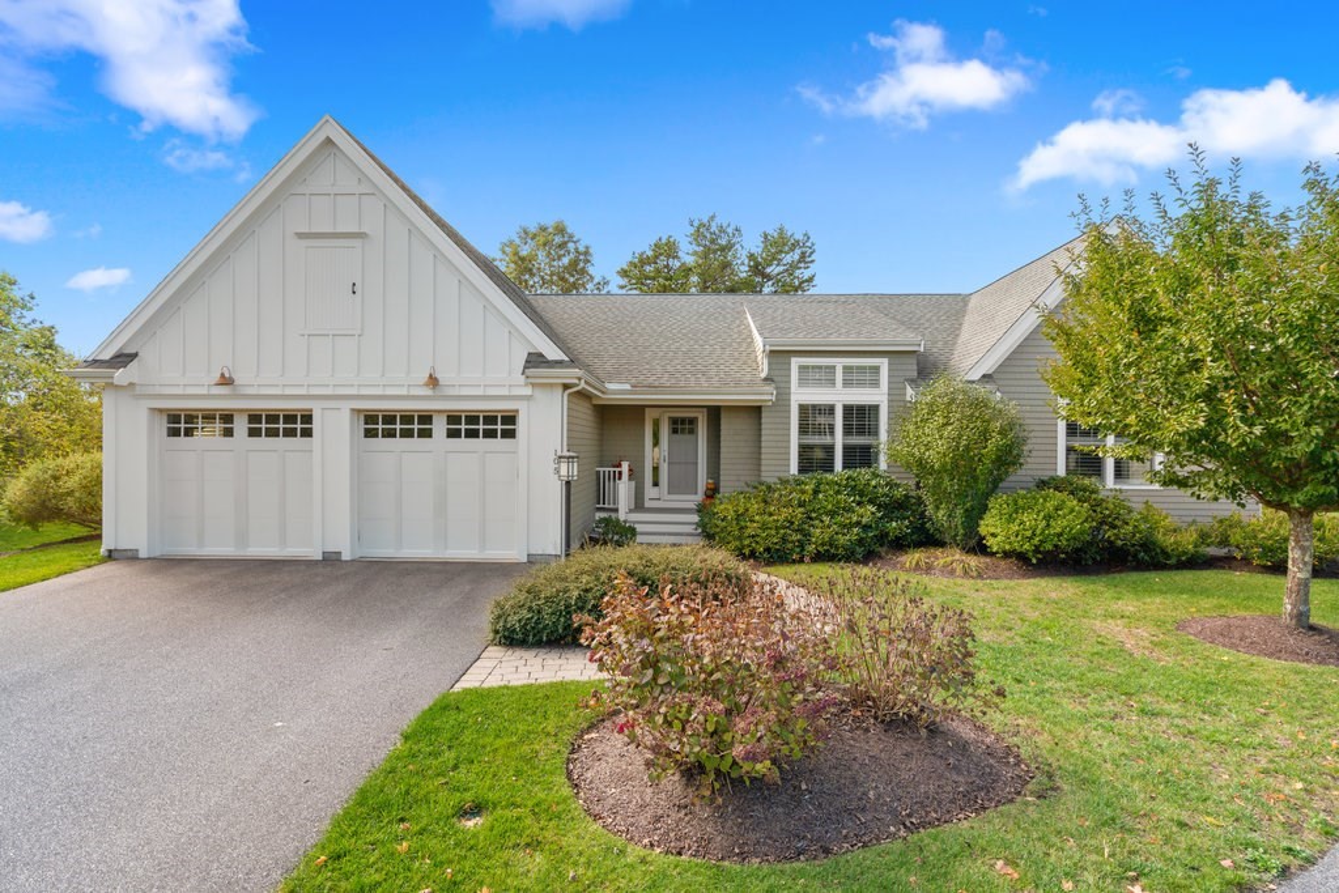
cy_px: 446
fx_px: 632
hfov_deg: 93.3
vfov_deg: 70.5
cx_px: 670
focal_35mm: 17
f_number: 8
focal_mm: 17
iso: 100
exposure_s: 1/40
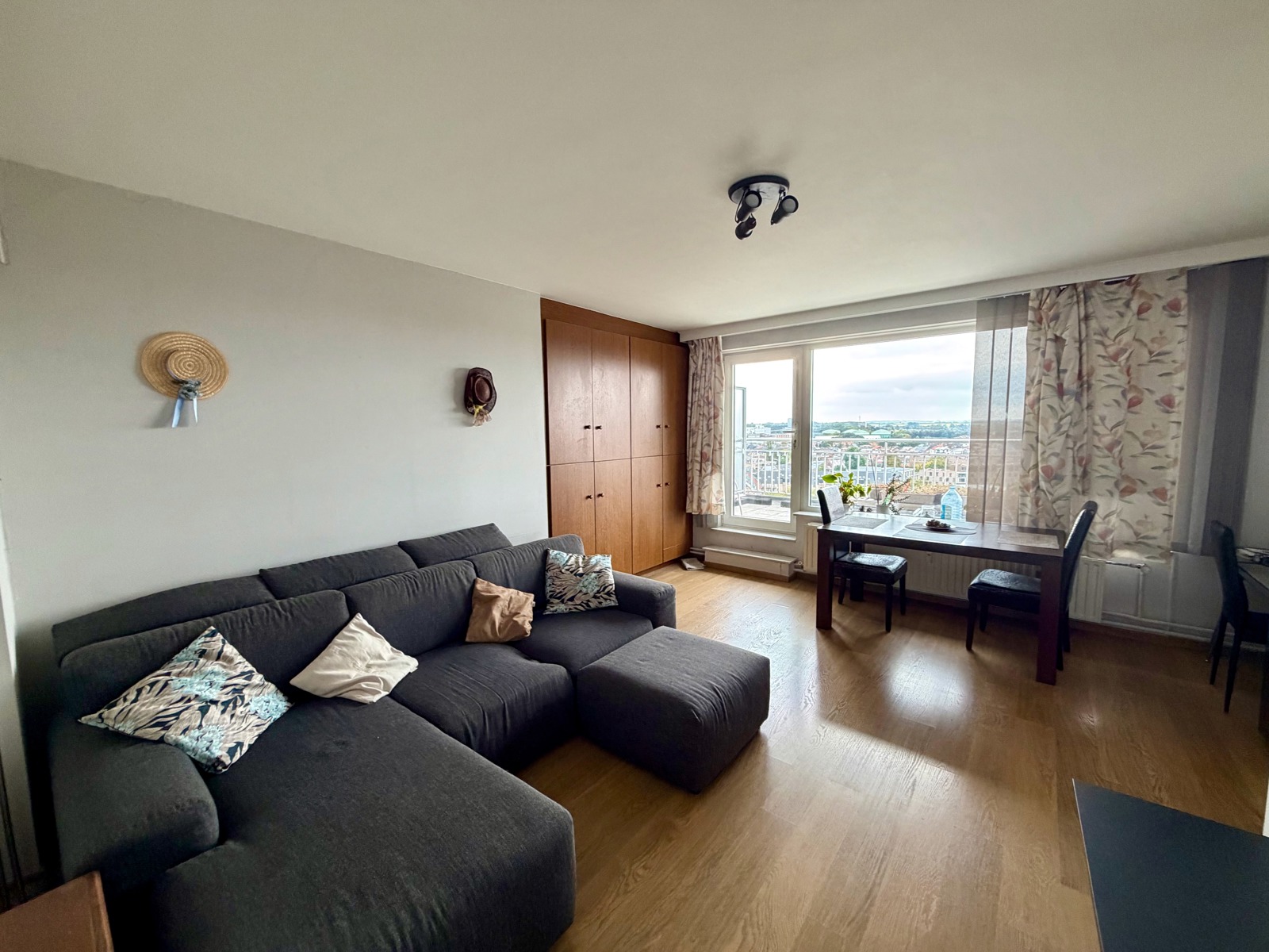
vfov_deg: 85.7
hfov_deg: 102.1
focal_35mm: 14
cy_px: 476
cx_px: 634
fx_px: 513
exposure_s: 1/70
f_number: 2.2
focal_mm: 2.22
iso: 320
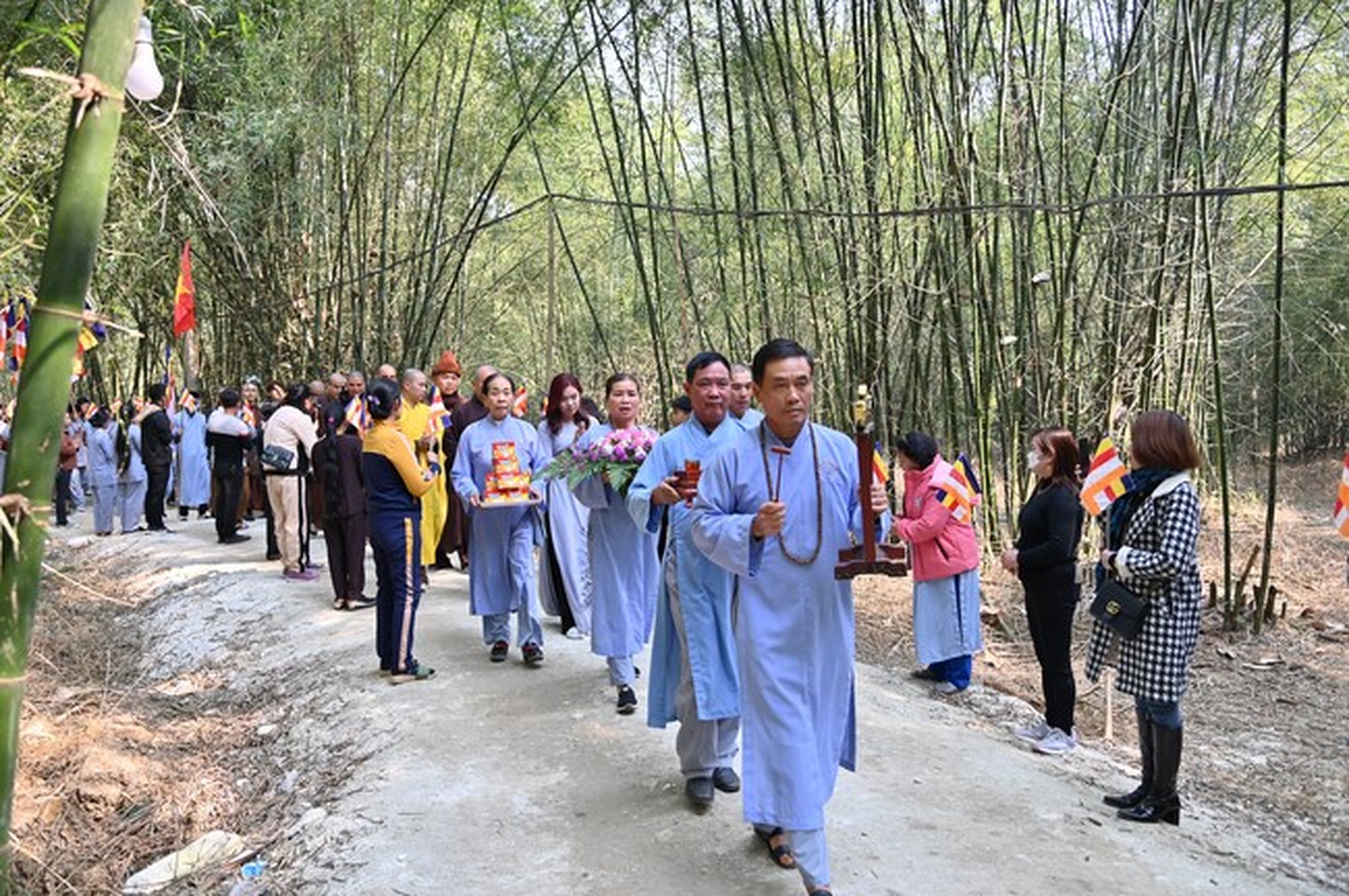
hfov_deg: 62.0
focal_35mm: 30
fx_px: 1123
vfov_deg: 43.5
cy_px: 448
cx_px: 674
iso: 200
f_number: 4.5
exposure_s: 1/200
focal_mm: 30
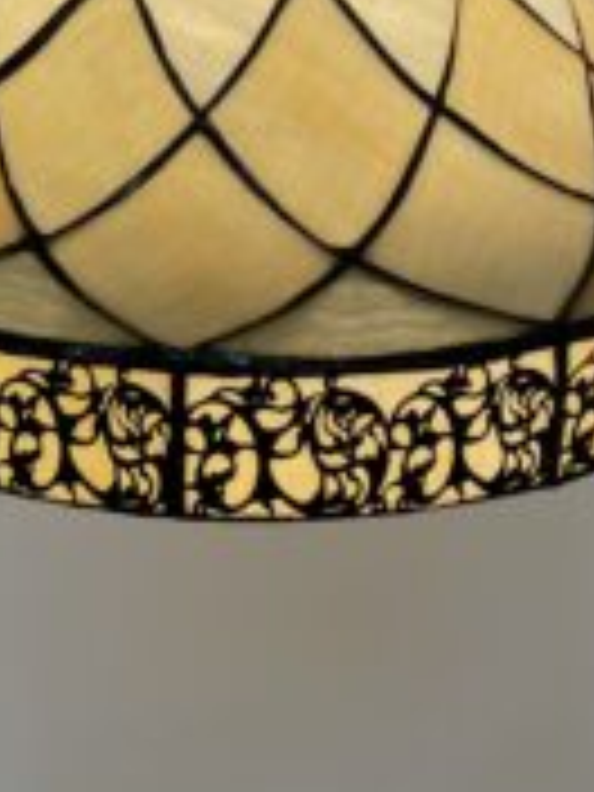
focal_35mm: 59
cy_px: -54
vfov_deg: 29.8
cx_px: 220
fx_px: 1350
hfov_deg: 24.7
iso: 64
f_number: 1.6
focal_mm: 4.2
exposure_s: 1/100
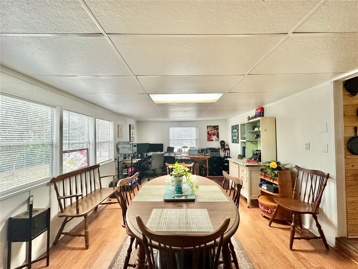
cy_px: 134
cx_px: 179
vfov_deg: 85.7
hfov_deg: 102.1
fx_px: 145
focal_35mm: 14
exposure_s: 1/120
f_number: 2.2
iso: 250
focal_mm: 2.22
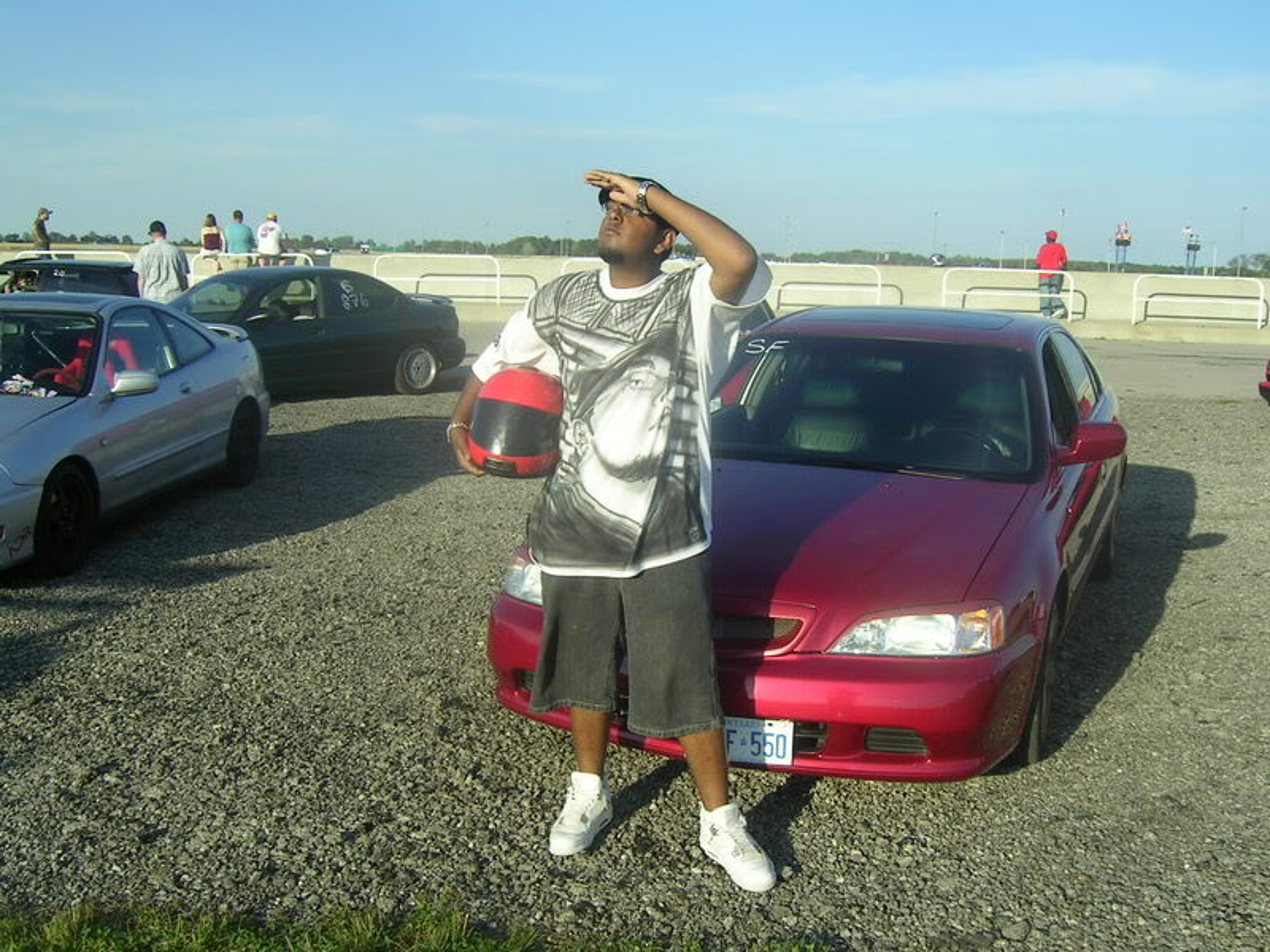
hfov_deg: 51.4
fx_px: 1321
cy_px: 476
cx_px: 635
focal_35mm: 36
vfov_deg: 39.7
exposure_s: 1/323
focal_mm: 5.6
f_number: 4.8
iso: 50
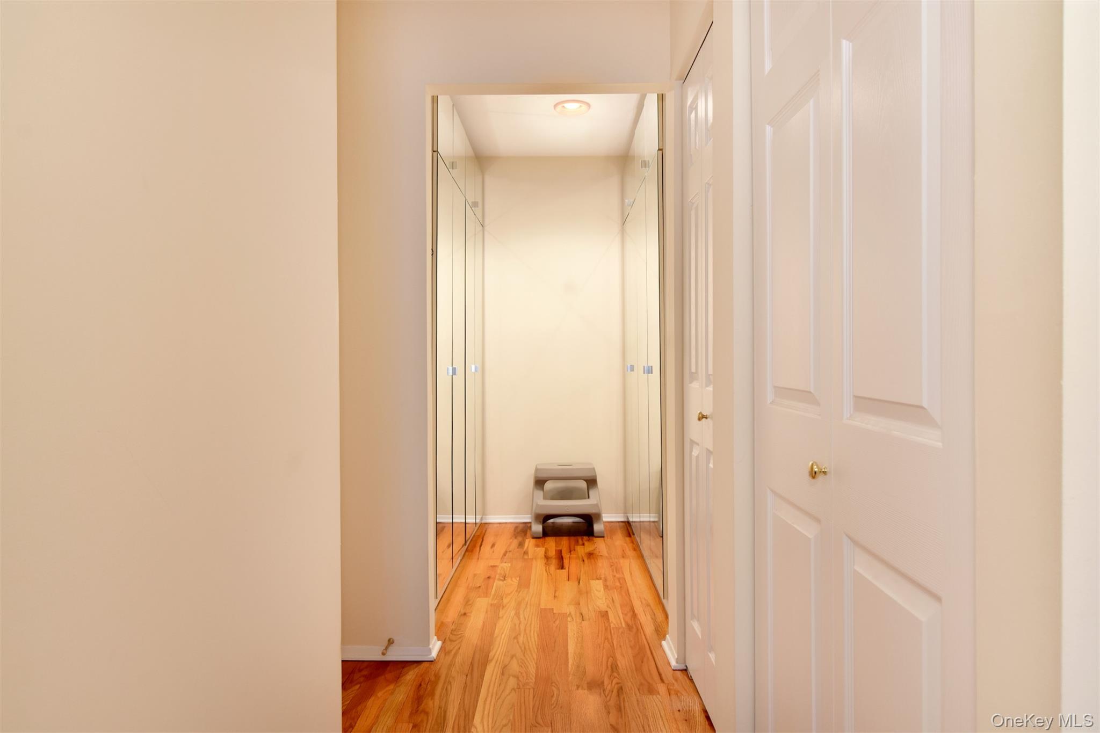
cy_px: 366
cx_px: 550
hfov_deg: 81.2
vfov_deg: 59.5
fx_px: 642
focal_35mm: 21
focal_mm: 14
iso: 640
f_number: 8
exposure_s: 1/125
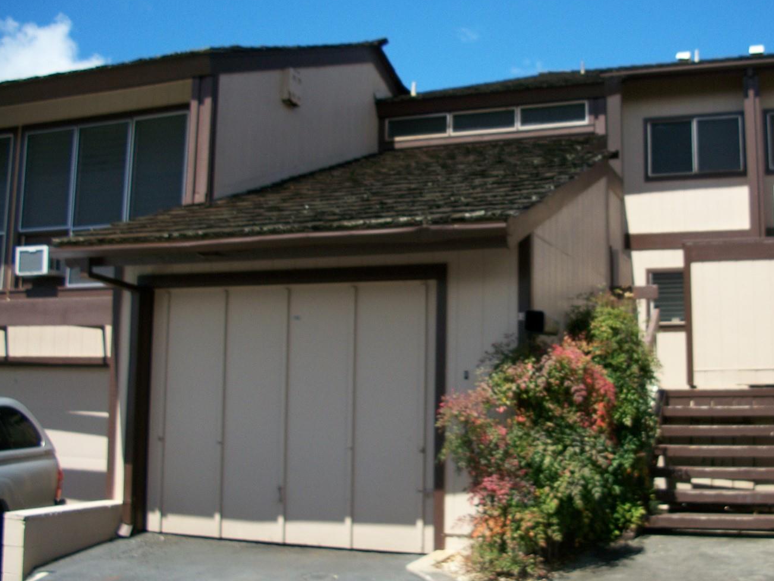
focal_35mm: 43
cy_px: 300
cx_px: 461
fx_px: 962
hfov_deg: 43.6
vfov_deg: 33.6
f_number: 3.1
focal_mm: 6.3
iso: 80
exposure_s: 1/800
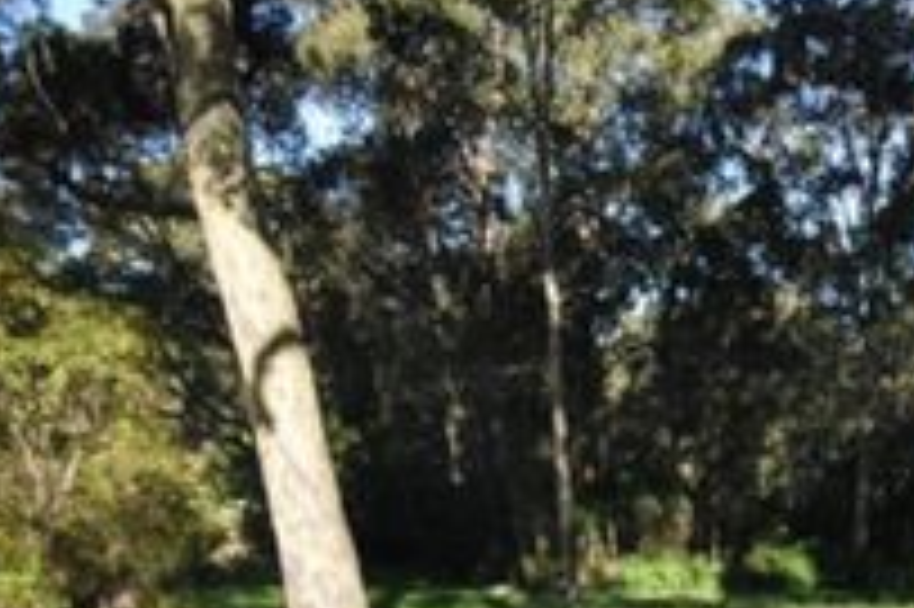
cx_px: 959
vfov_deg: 31.1
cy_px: 664
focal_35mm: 38
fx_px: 968
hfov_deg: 42.1
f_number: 6.3
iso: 200
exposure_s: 1/160
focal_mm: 11
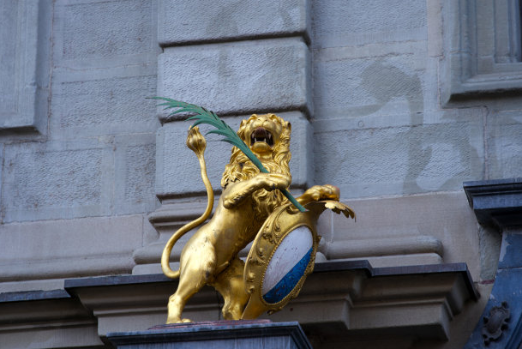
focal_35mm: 201
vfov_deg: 6.8
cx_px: 261
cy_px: 174
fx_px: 2916
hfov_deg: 10.2
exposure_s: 1/250
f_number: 4
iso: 200
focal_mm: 200
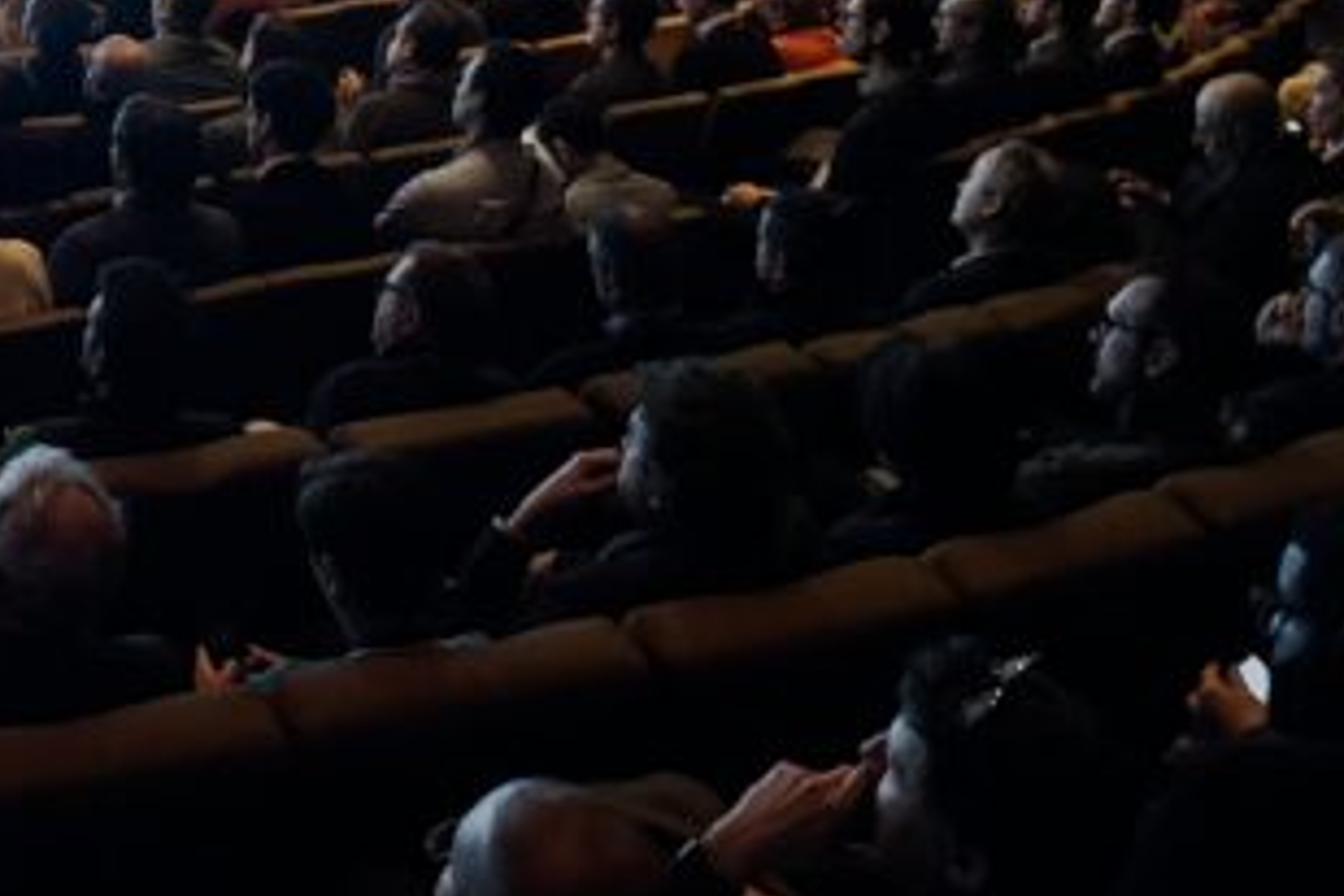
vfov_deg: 20.7
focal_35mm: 62
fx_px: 2314
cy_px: -130
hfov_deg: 30.3
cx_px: 22
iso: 640
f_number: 1.78
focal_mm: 6.76
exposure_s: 1/51
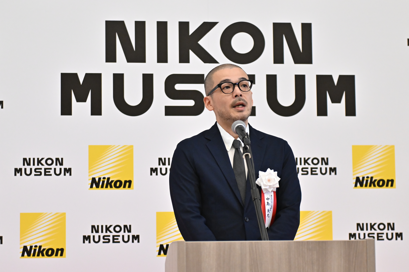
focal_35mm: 105
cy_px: 136
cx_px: 204
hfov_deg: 19.5
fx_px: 1192
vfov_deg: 13.0
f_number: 2.8
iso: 2500
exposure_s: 1/200
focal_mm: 70
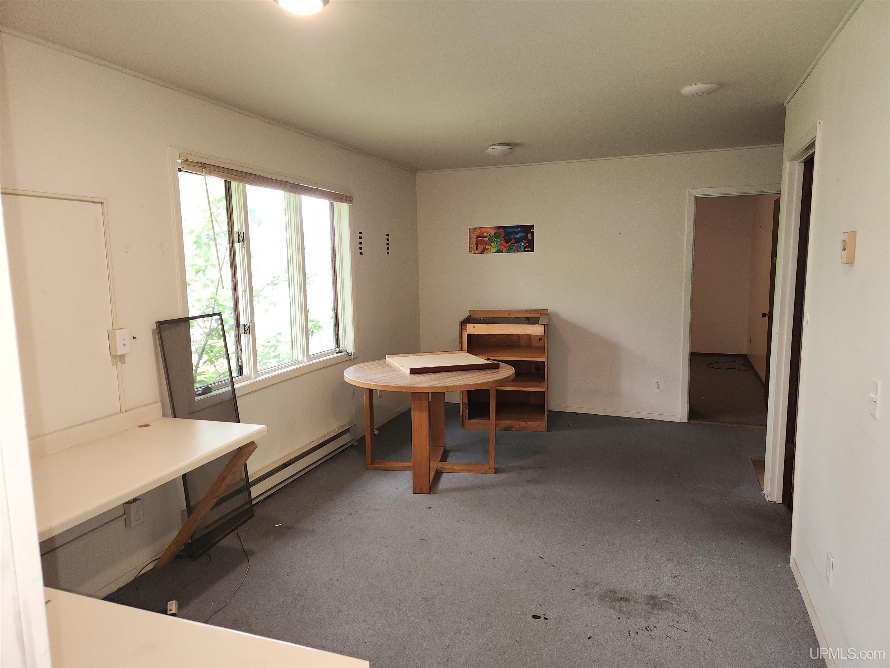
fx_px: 591
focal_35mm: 23
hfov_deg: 73.9
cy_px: 334
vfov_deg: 58.9
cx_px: 445
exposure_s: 1/40
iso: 100
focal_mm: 5.4
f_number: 1.8
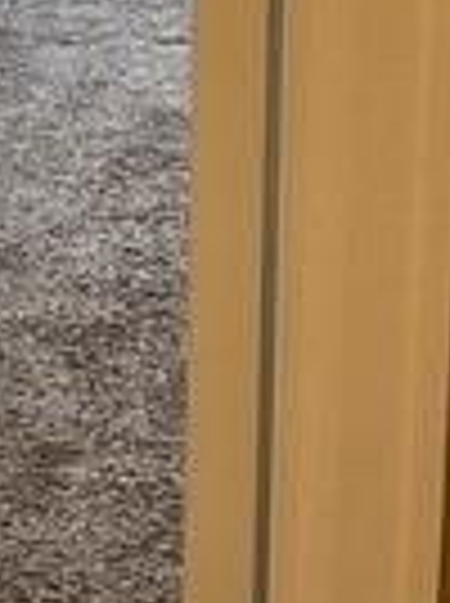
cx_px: -270
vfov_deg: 13.5
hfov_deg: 10.2
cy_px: -274
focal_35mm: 139
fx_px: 2417
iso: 50
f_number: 1.8
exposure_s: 1/120
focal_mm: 3
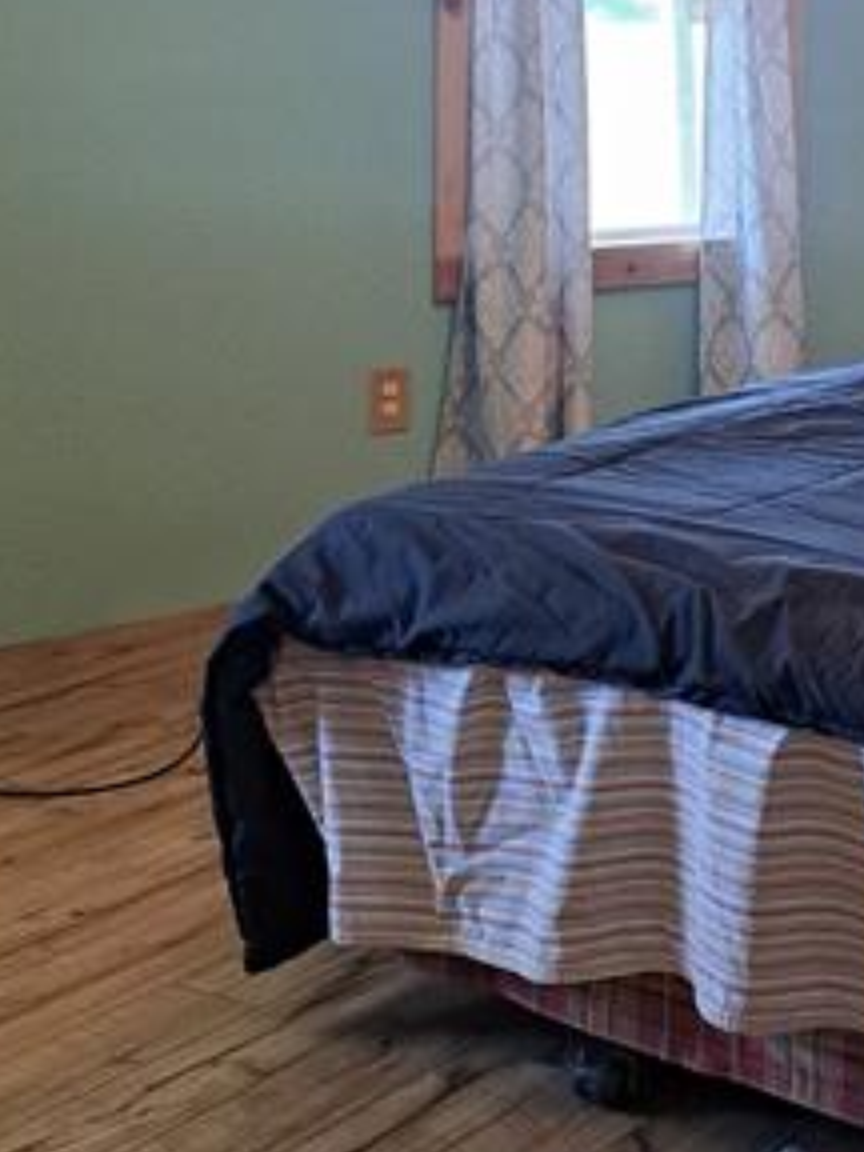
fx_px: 2130
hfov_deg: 20.9
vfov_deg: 29.7
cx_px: 1108
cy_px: 268
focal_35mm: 64
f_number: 1.8
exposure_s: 1/60
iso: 320
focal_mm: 5.23
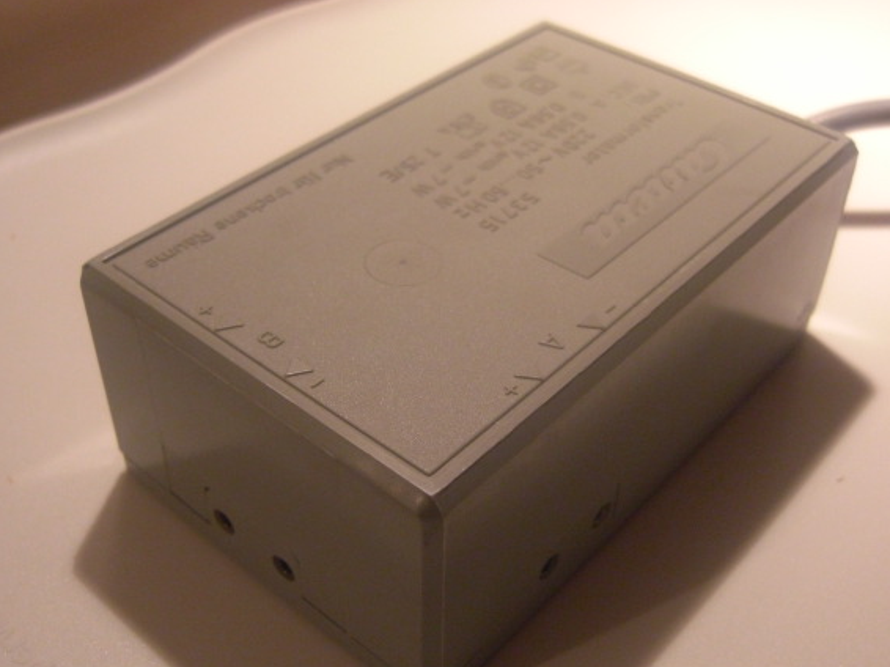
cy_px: 370
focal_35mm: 43
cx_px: 450
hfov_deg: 43.9
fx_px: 1105
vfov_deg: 33.5
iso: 400
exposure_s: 1/100
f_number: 2.8
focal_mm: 7.9
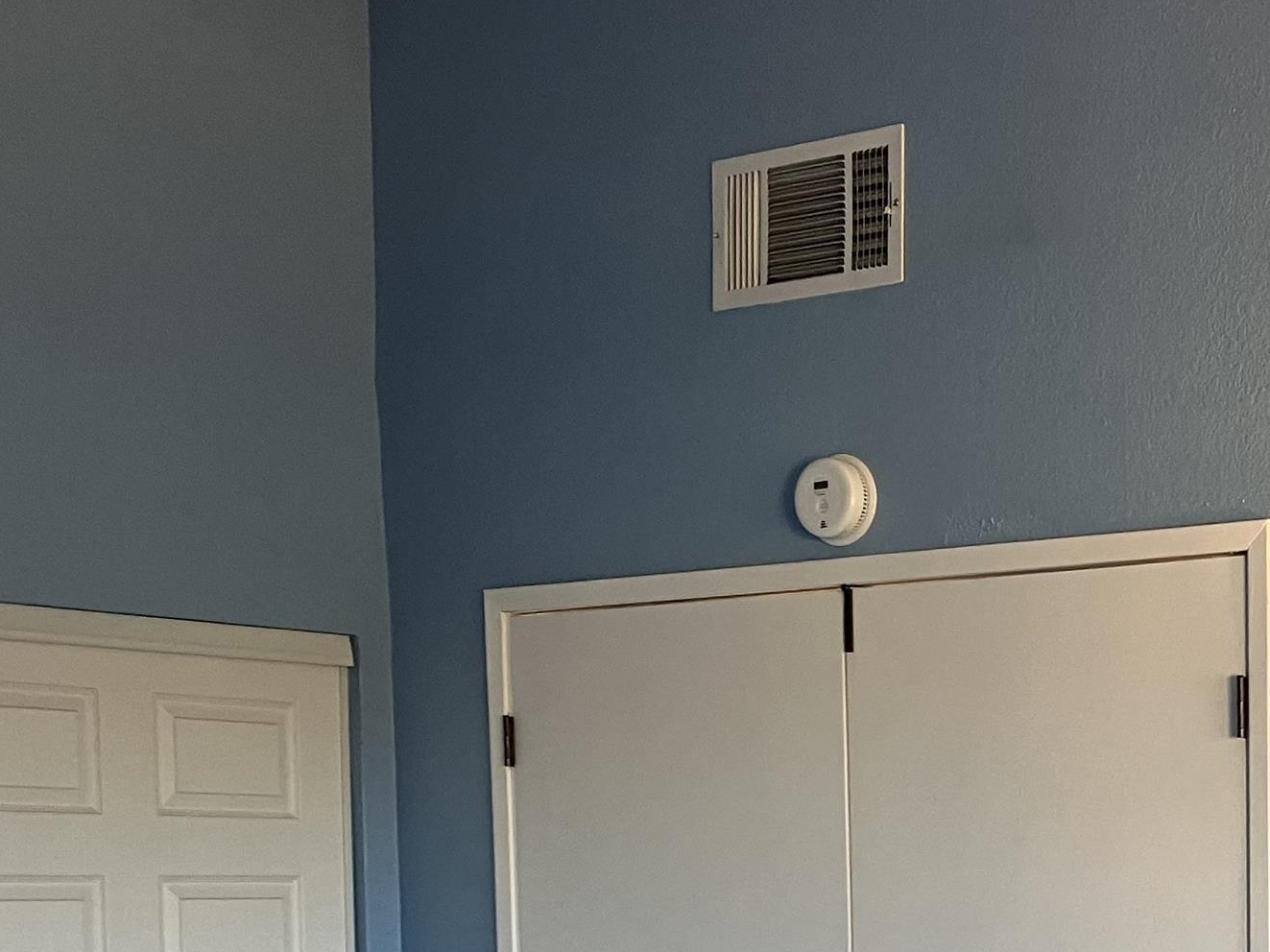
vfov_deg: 21.5
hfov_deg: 28.6
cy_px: 1017
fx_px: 2385
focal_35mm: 65
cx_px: 1153
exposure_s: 1/76
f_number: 1.8
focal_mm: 3.99
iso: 80
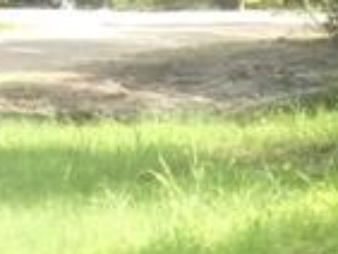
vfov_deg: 3.8
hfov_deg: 4.9
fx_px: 3841
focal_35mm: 393
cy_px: 419
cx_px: 865
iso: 80
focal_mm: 9.8
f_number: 4.3
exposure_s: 1/100
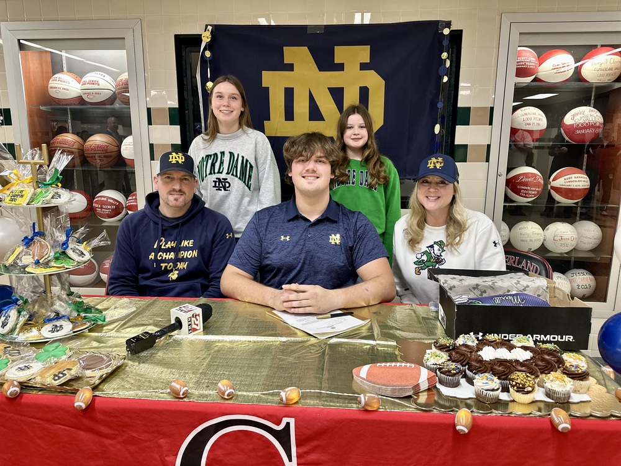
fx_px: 431
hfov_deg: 71.6
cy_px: 233
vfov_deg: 56.8
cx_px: 310
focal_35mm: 24
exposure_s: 1/60
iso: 250
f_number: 1.78
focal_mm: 6.86
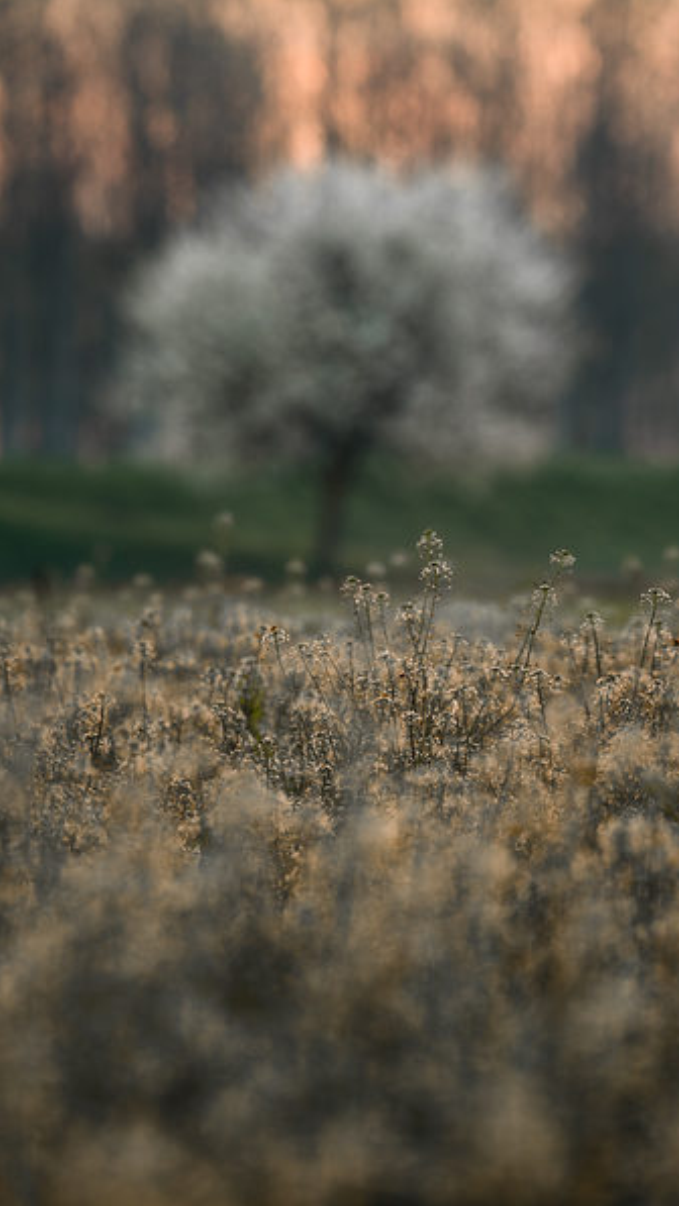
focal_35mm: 295
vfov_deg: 7.3
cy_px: 602
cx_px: 354
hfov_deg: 4.1
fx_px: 9438
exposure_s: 1/30
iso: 100
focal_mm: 280
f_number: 8
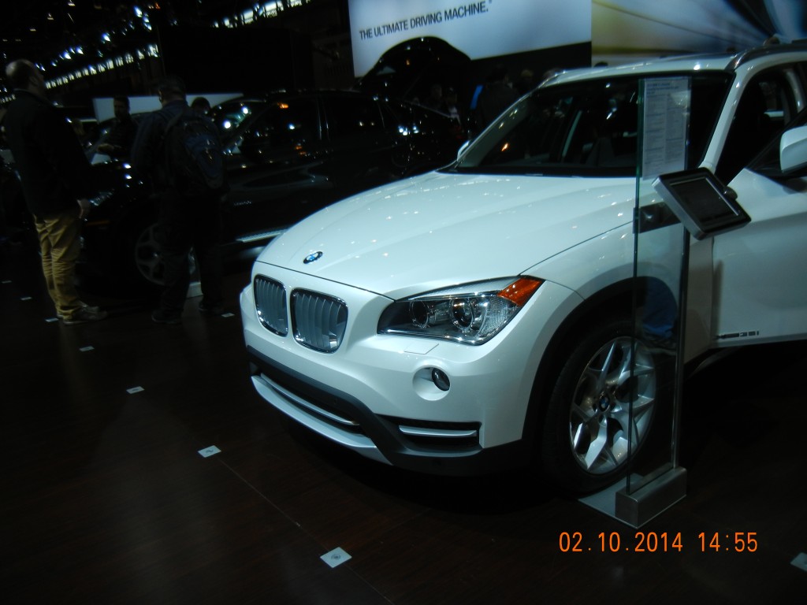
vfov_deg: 46.8
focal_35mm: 30
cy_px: 302
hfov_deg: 60.0
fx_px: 699
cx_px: 404
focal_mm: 5.4
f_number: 3.5
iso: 160
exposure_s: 1/151
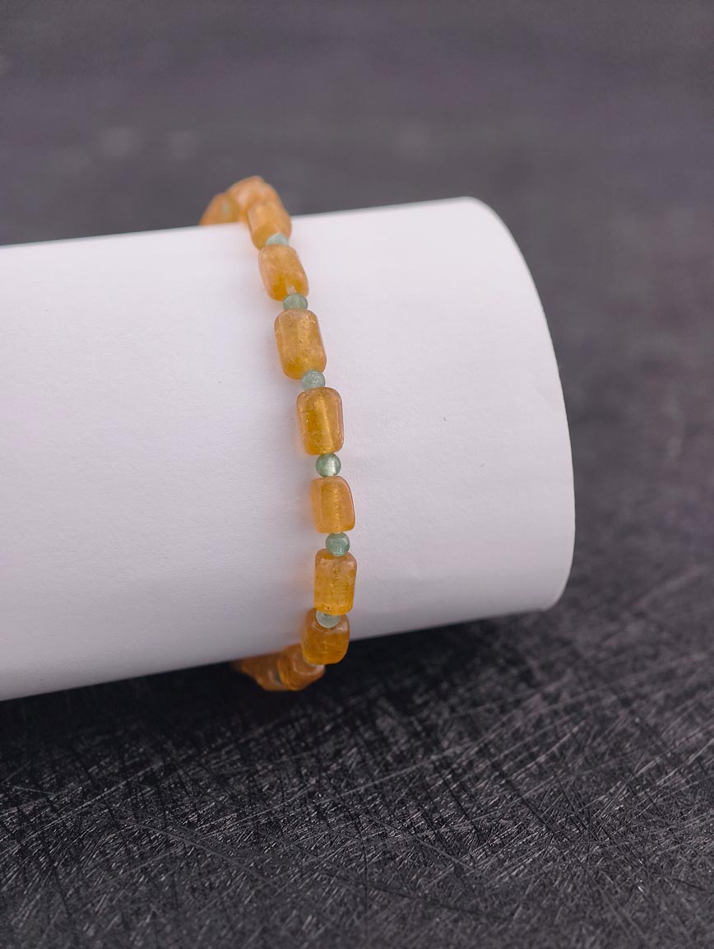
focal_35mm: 85
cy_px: 474
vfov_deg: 23.0
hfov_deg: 17.4
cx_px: 357
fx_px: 2332
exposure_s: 1/160
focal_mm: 22.48
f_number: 2.67
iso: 125
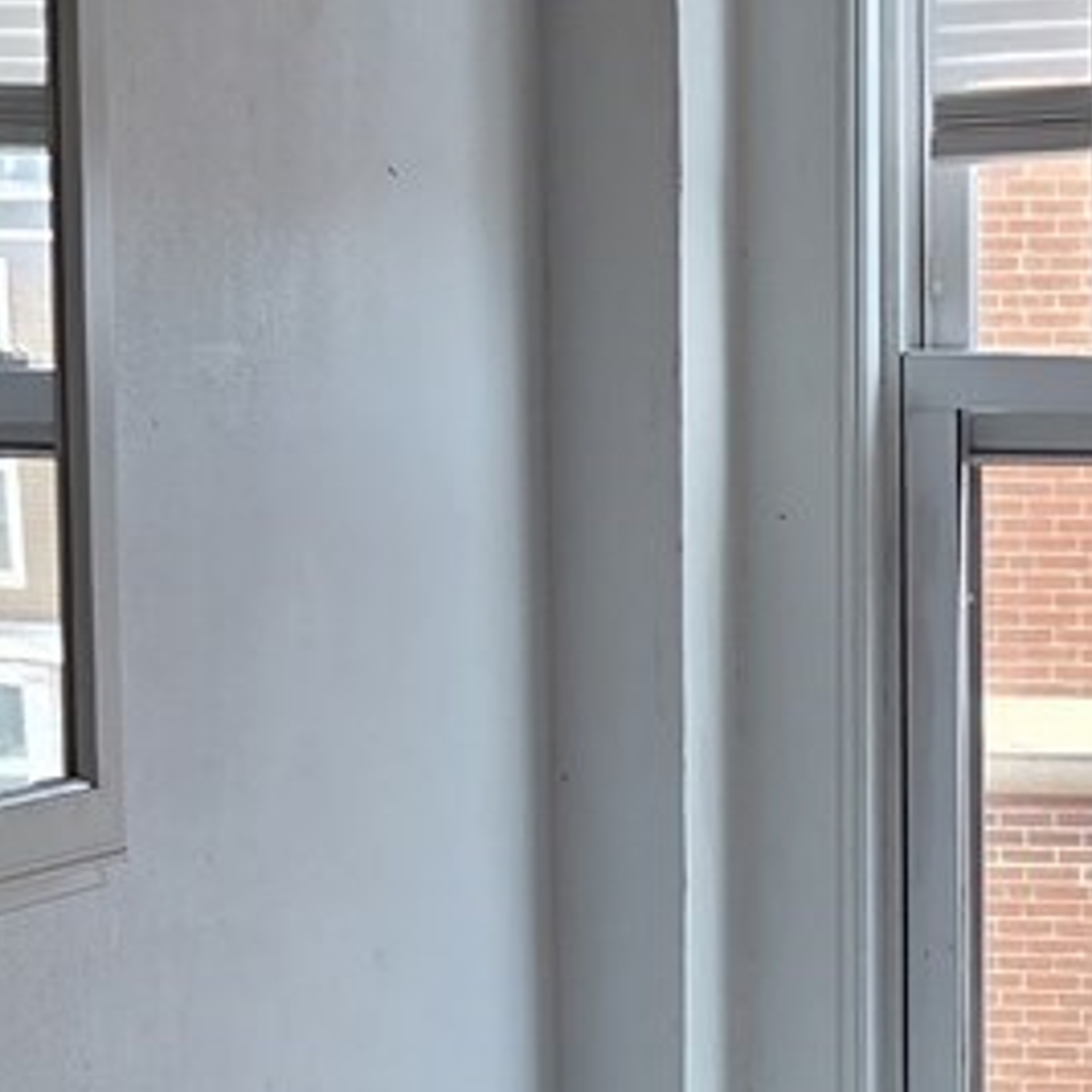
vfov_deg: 14.8
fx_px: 4176
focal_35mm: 117
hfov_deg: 14.8
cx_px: 912
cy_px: 912
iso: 32
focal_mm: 5.4
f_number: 1.8
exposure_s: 1/180
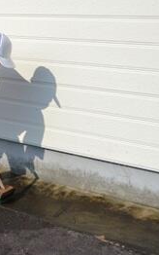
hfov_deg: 16.5
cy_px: 112
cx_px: -34
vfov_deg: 27.2
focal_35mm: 76
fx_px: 525
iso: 400
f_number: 6.3
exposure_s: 1/1600
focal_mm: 29
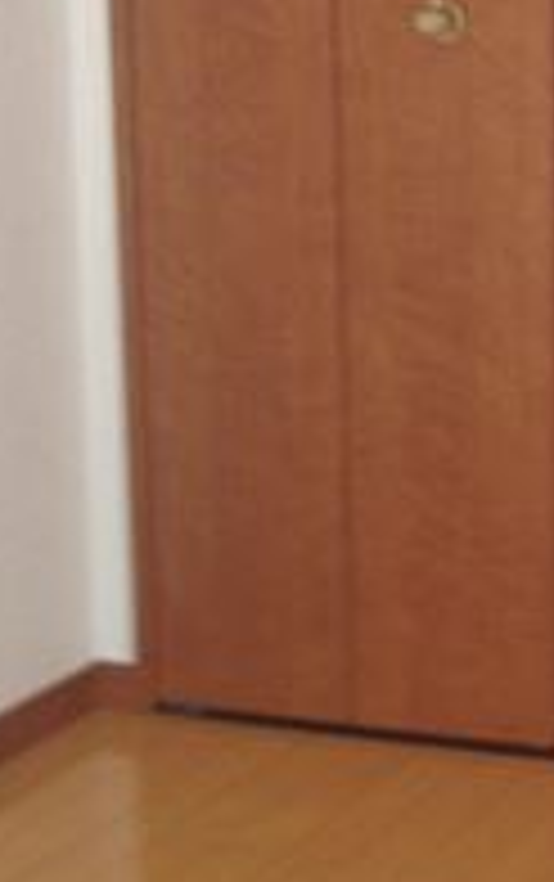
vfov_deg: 17.0
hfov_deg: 9.8
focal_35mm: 121
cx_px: 1266
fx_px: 2914
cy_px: 68
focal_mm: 4.28
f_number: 2.4
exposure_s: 1/20
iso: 80
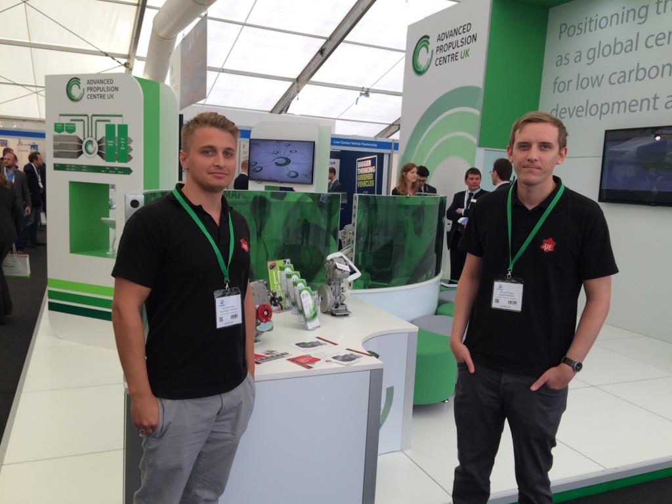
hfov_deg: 61.7
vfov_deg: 48.2
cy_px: 252
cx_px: 336
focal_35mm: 29
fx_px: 563
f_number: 2.2
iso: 40
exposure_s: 1/120
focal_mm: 4.15
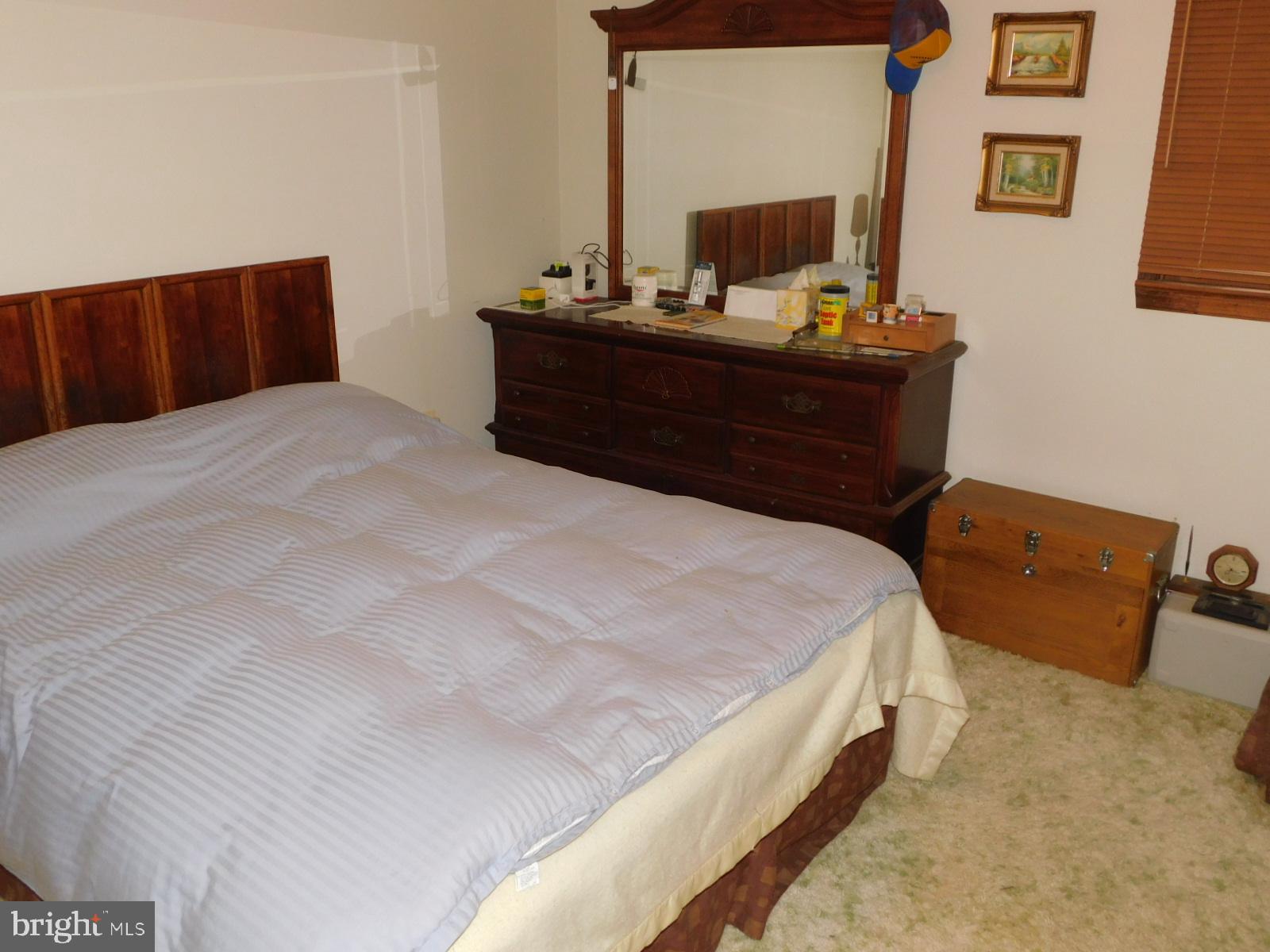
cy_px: 476
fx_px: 1101
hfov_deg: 60.0
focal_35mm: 30
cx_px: 635
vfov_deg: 46.8
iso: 200
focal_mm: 5.3
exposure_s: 1/30
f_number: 3.2
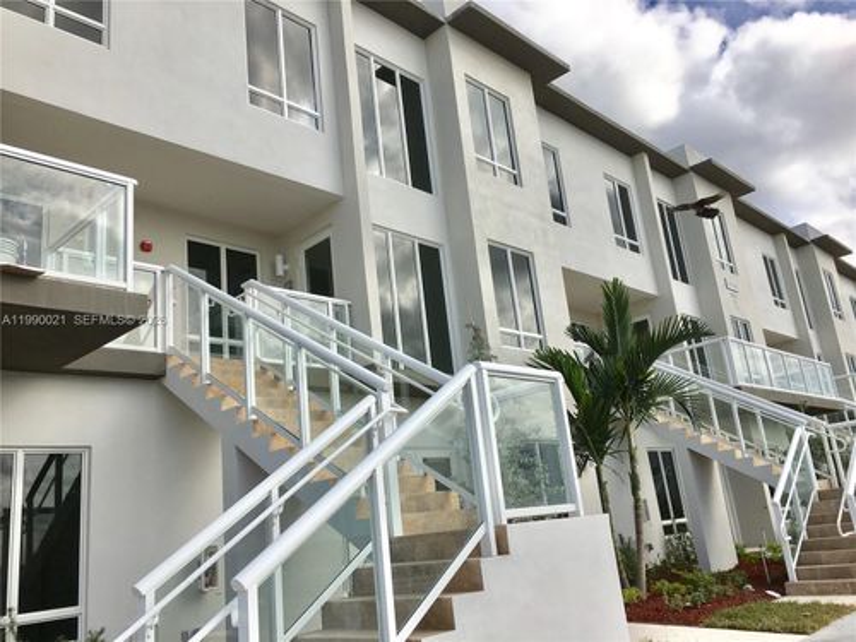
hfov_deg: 61.7
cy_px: 321
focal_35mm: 29
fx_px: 717
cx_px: 428
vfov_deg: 48.2
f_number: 2.2
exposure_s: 1/1672
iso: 25
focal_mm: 4.15
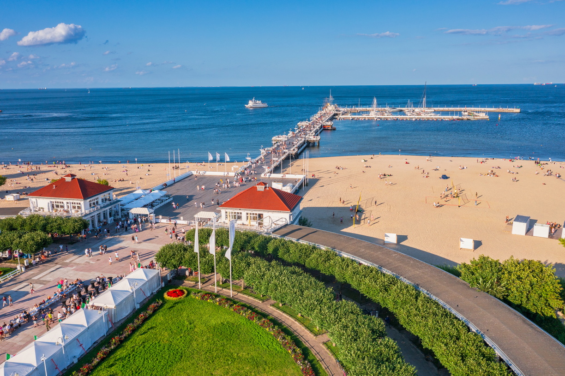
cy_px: 188
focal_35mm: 28
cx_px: 282
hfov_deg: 65.5
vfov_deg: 46.4
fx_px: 439
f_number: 5.6
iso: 100
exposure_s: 1/400
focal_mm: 10.3
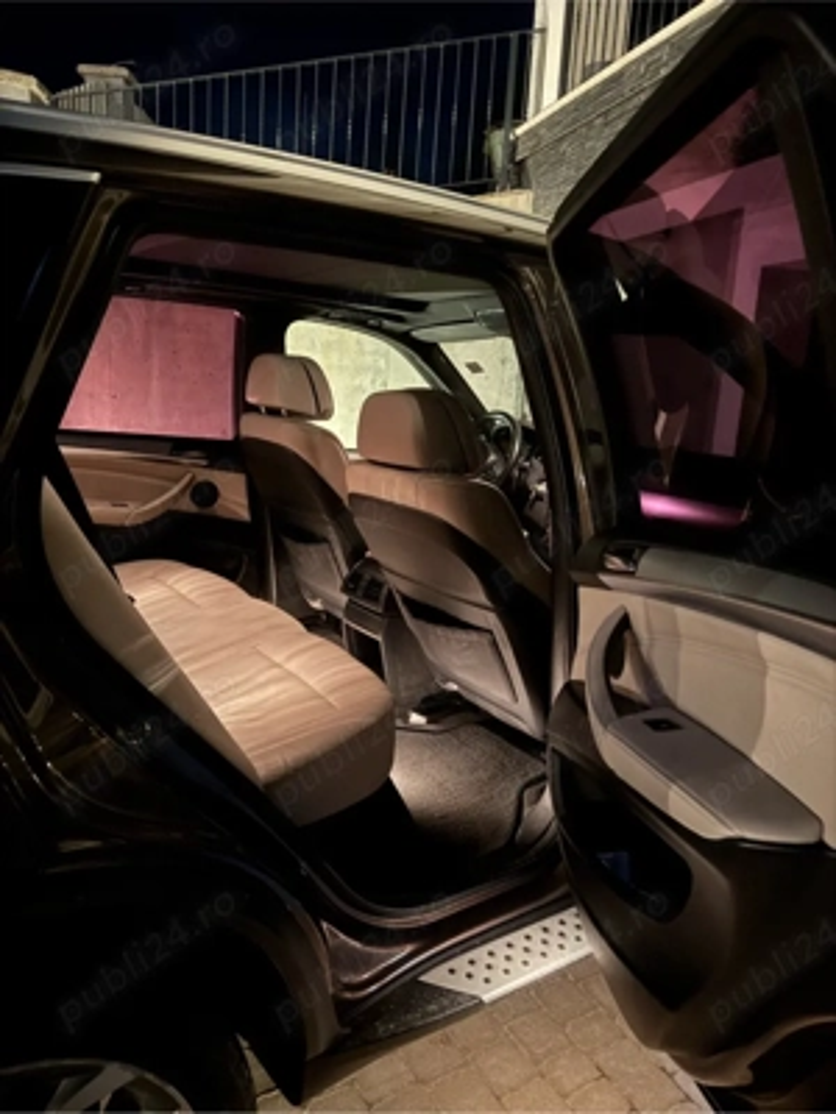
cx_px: 418
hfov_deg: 56.8
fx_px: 773
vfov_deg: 71.6
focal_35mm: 24
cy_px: 557
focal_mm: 6.76
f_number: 1.78
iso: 2000
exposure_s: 1/5
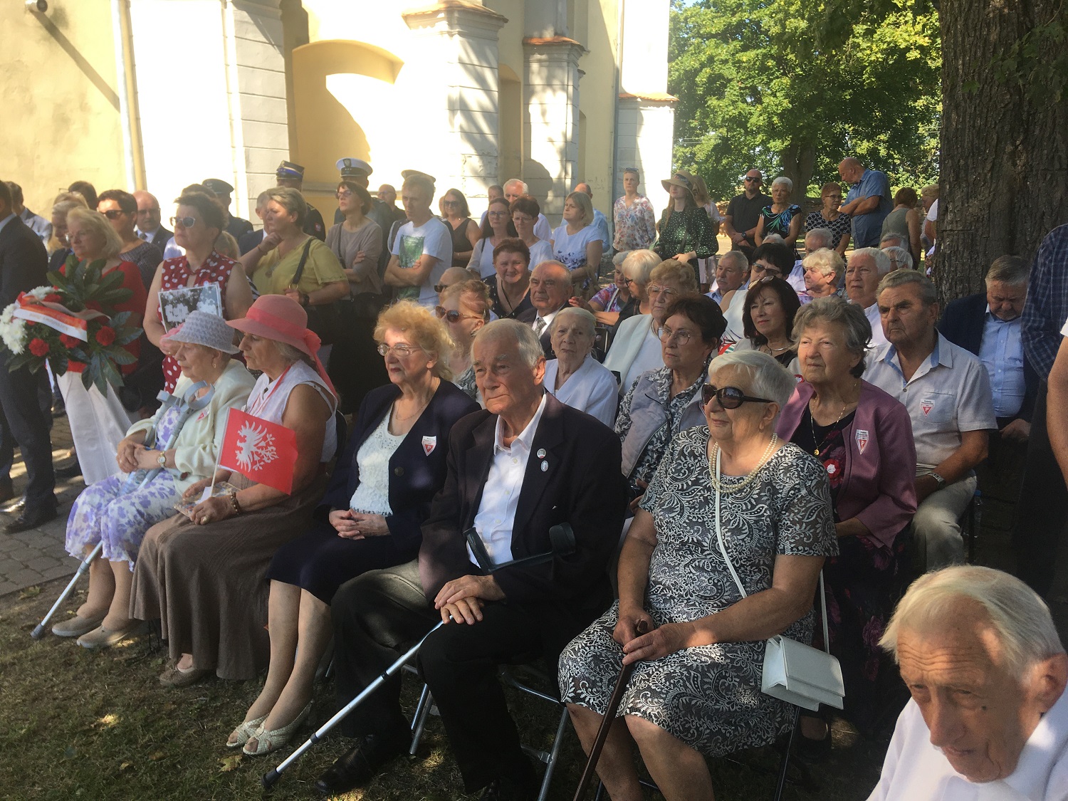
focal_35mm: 29
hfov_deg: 61.7
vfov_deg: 48.2
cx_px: 534
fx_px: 895
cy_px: 400
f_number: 2.2
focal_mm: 4.15
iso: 25
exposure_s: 1/353
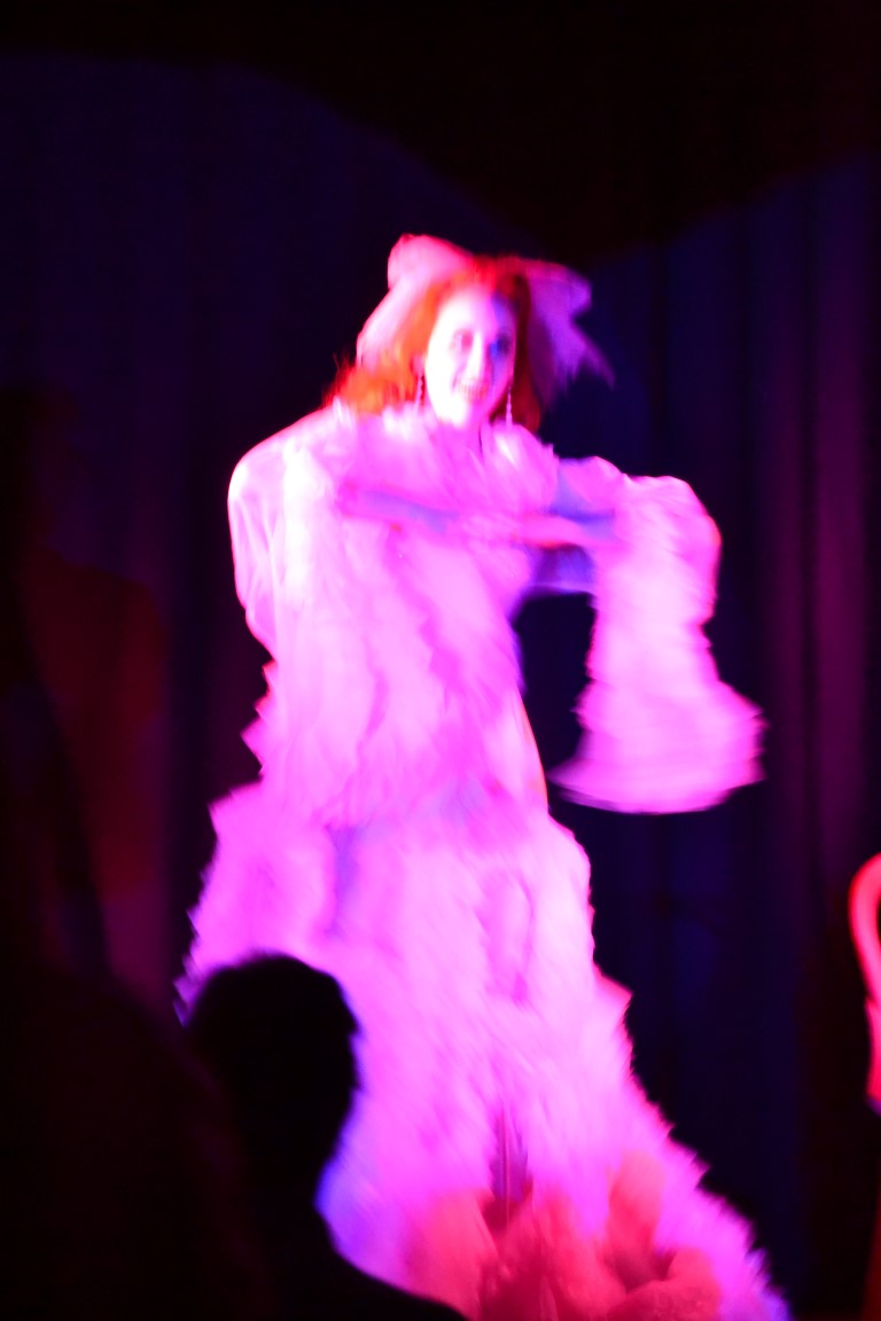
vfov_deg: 13.4
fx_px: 5616
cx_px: 440
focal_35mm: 153
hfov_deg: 9.0
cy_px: 660
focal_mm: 102
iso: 3200
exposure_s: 1/20
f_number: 4.5
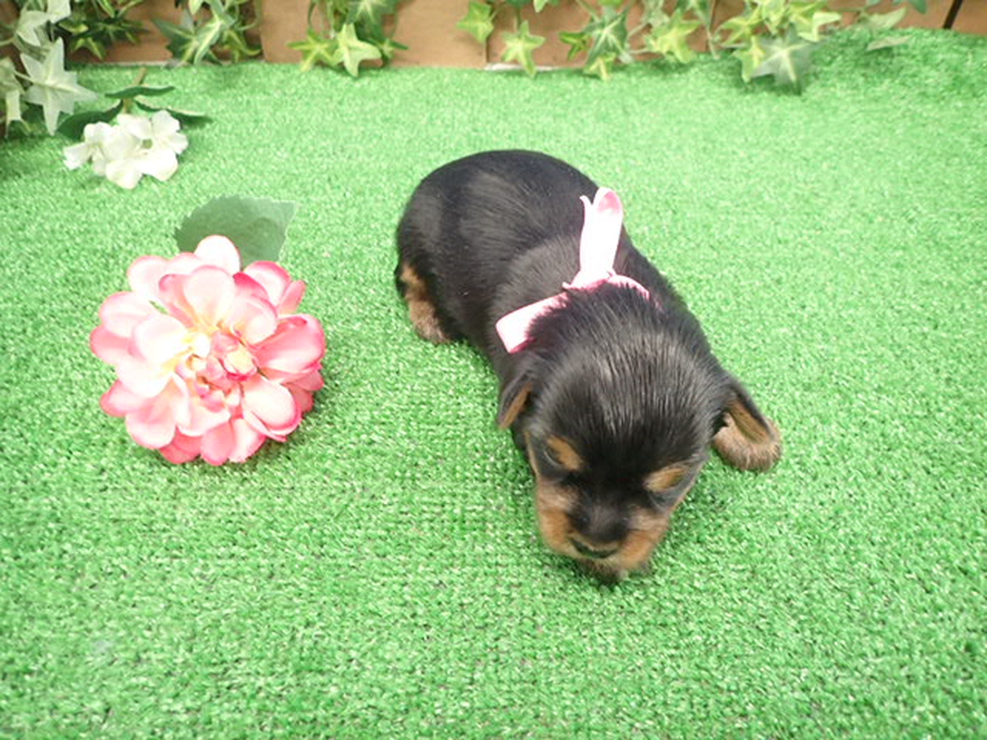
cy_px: 370
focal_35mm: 25
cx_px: 494
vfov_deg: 54.9
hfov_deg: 69.4
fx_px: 713
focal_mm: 4.5
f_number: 2
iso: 400
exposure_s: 1/25
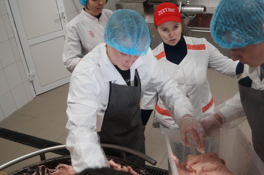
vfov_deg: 34.0
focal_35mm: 39
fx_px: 286
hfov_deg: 48.9
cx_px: 172
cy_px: 65
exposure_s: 1/60
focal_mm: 18
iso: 160
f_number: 4
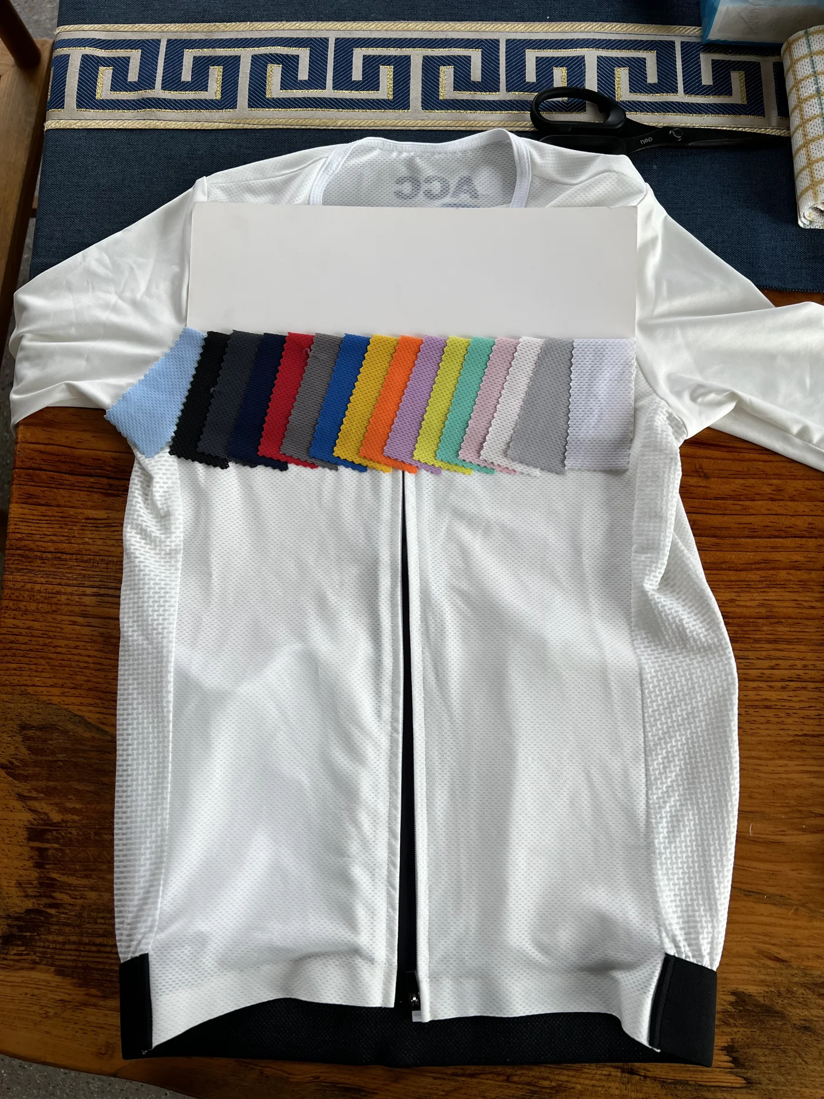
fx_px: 825
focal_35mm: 26
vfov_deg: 67.3
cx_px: 412
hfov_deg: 53.1
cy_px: 550
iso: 50
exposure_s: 1/509
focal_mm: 5.7
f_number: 1.5
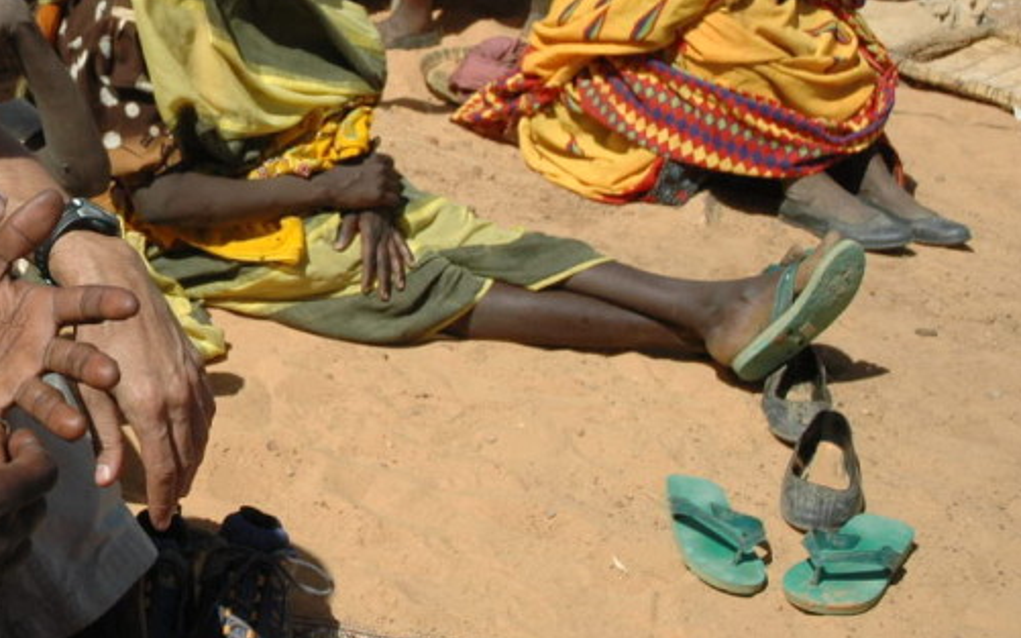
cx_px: -14
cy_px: 117
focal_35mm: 75
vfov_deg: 17.2
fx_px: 2087
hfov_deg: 26.0
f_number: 5.6
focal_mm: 24
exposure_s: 1/2000
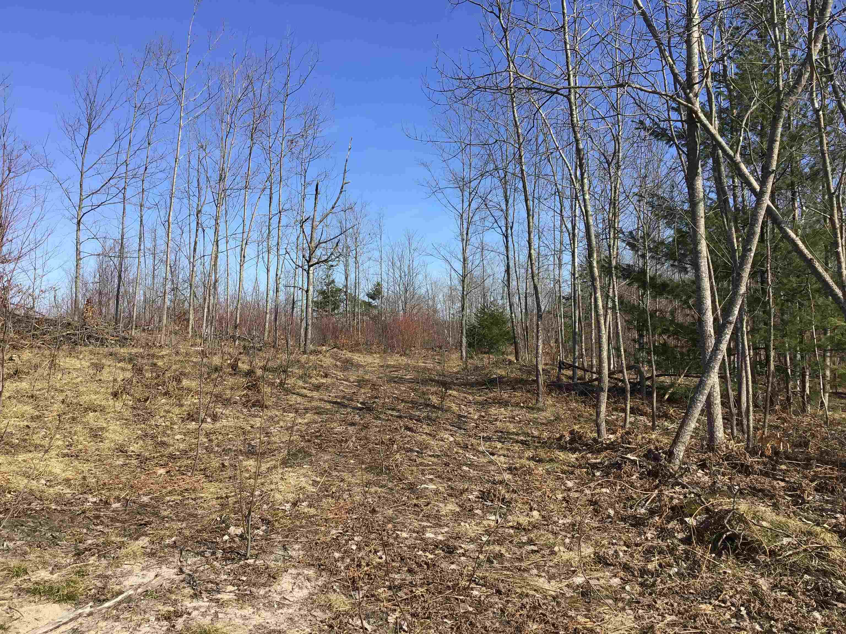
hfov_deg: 58.4
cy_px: 317
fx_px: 758
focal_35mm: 31
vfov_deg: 45.4
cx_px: 423
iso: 25
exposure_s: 1/1031
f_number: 2.4
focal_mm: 3.3
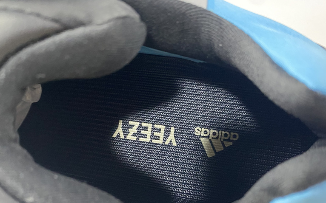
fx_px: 320
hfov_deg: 54.0
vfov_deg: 34.8
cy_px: 143
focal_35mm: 36
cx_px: 176
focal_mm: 4.25
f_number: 1.8
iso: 400
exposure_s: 1/50
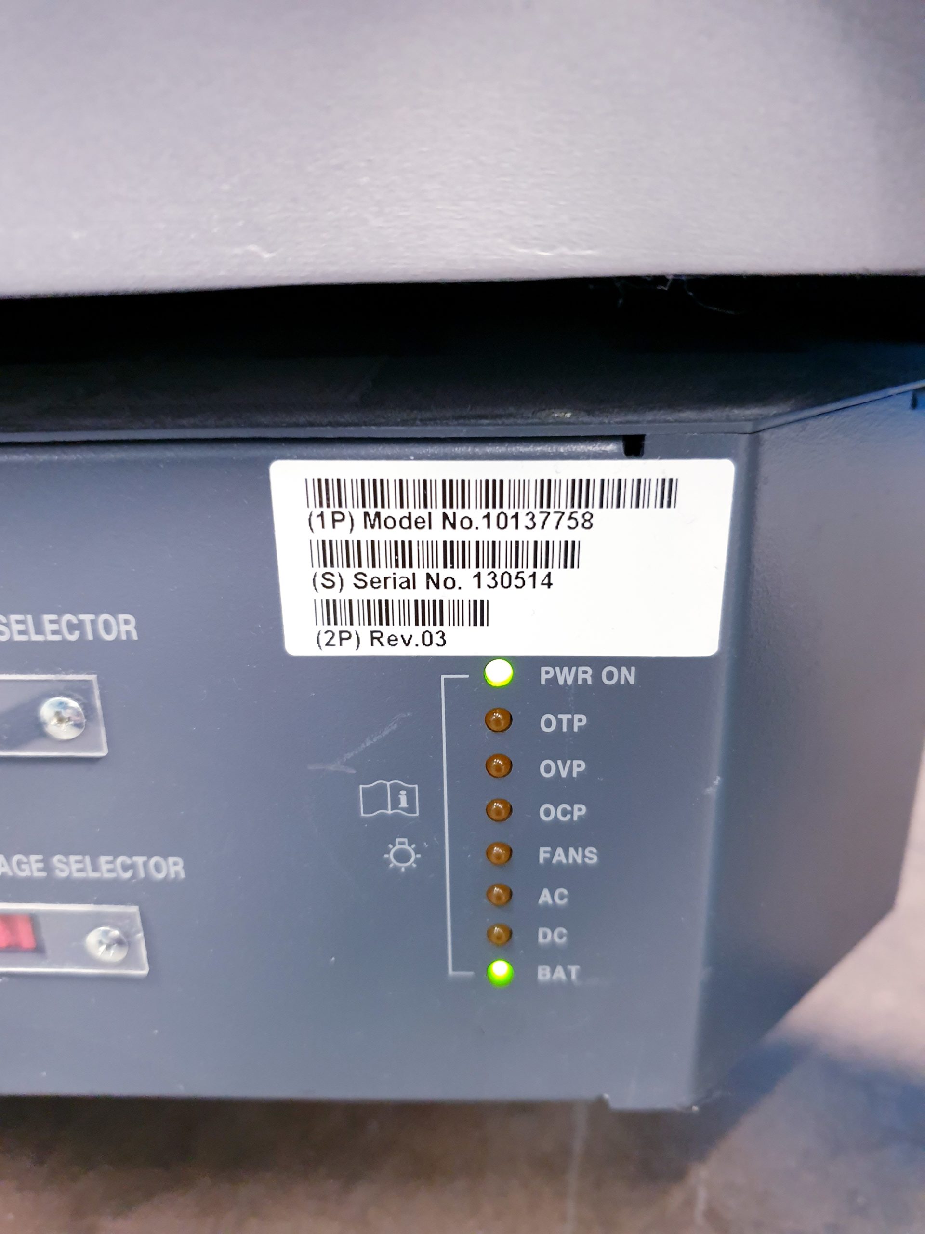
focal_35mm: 26
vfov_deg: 67.3
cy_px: 617
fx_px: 926
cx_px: 462
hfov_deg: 53.1
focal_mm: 4.3
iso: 250
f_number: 1.5
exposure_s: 1/25
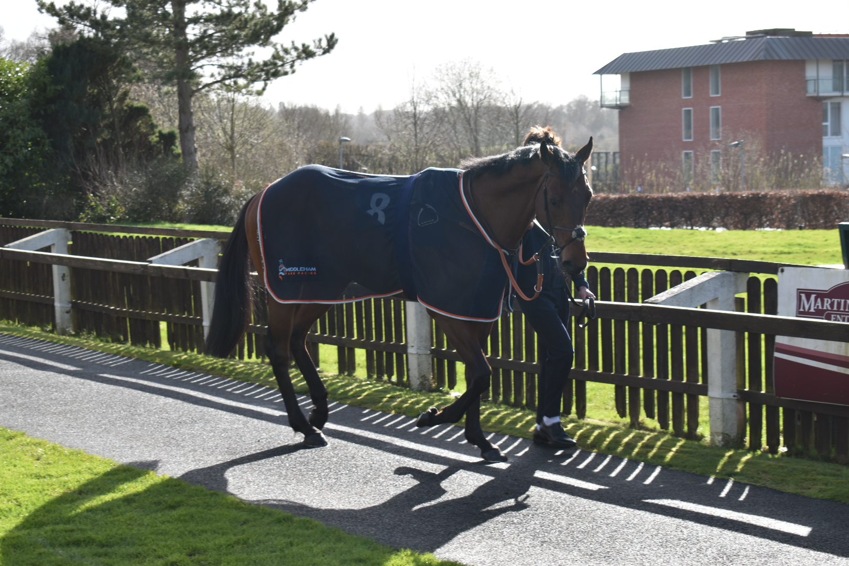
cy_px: 283
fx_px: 1698
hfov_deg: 28.1
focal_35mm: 72
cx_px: 424
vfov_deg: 18.9
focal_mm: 48
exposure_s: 1/160
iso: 100
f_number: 6.3
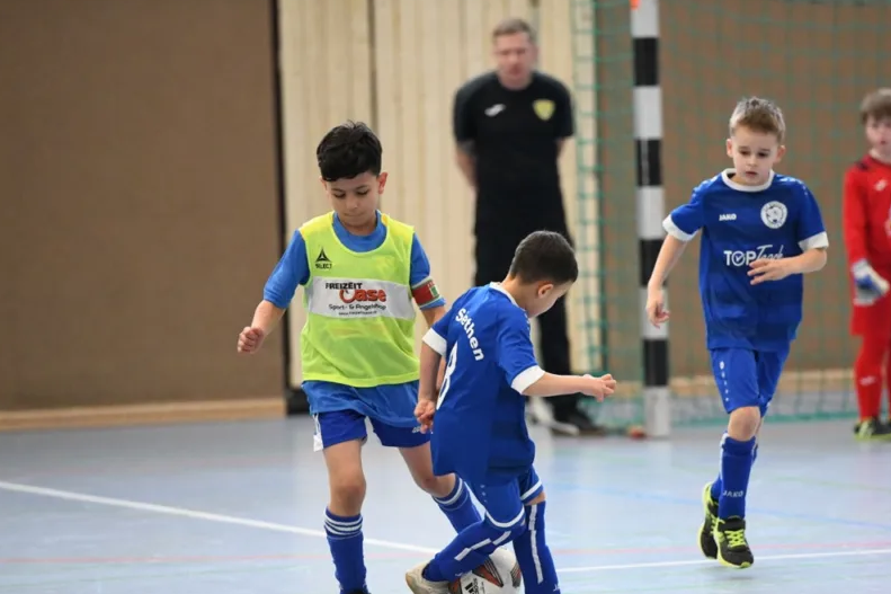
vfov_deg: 5.3
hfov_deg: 8.0
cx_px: 538
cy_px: 376
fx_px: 6409
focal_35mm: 259
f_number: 2.8
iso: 8000
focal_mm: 200
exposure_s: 1/1250
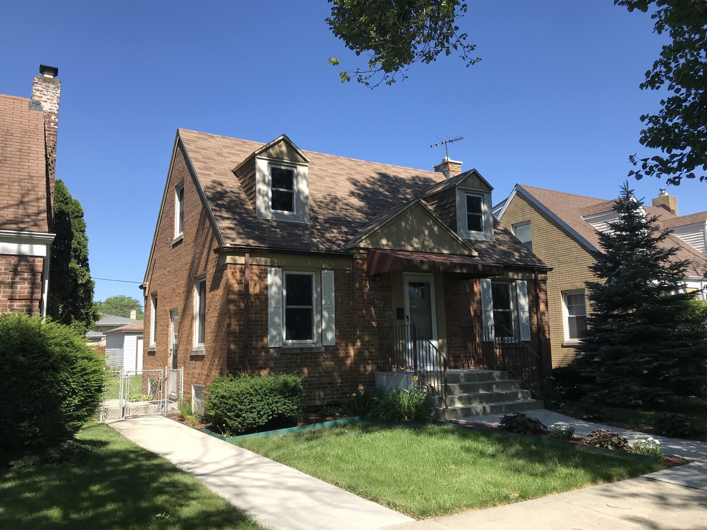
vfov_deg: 49.7
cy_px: 265
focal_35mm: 28
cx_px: 354
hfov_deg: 63.4
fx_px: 572
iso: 20
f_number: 1.8
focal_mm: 3.99
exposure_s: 1/1368
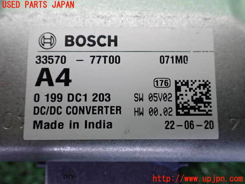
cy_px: 92
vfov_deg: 46.8
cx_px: 122
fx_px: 212
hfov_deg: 60.0
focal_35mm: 30
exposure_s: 1/60
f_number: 2.3
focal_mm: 5.4
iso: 800
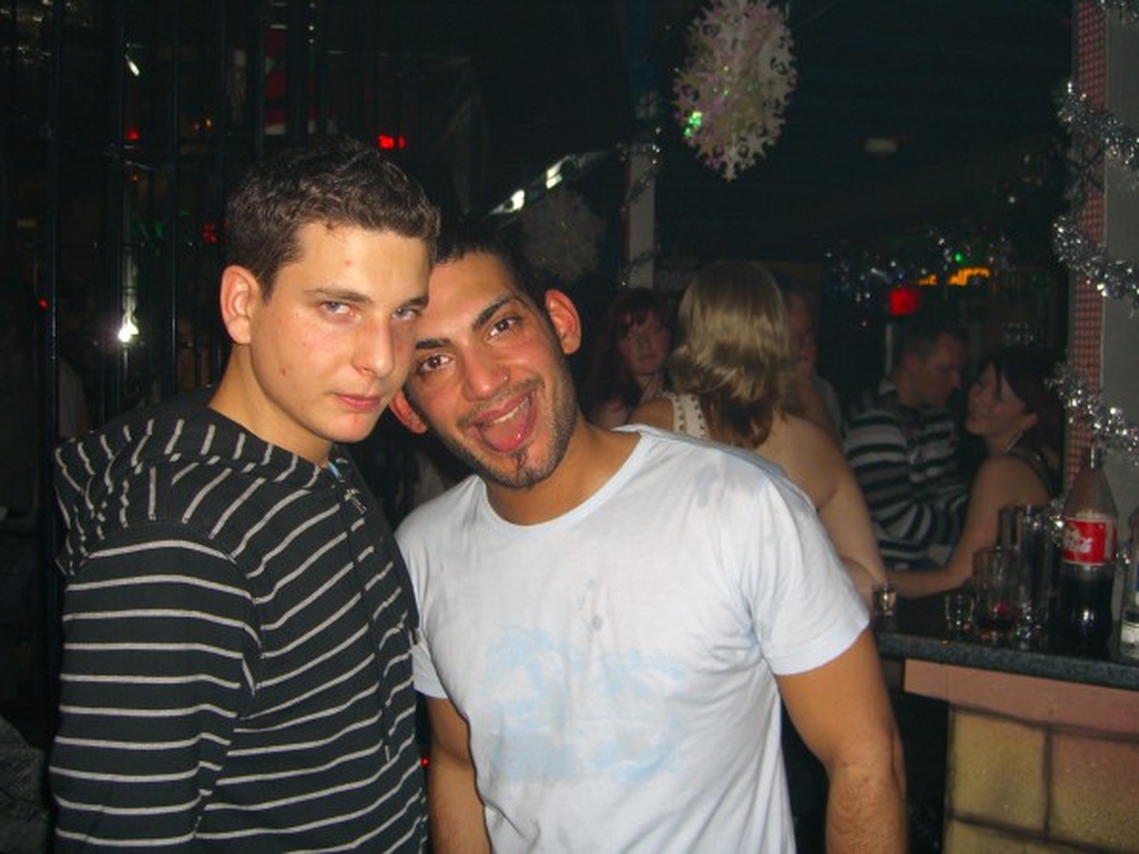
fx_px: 1250
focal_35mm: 38
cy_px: 427
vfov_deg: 37.7
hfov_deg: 49.0
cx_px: 570
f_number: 2.8
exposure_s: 1/60
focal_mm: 7.9
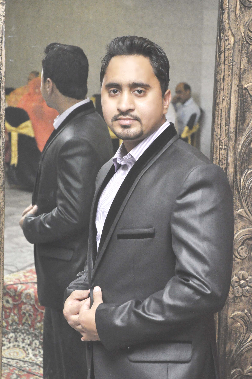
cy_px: 190
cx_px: 126
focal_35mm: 82
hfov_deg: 16.5
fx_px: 868
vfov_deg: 24.6
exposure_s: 1/100
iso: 3200
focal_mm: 55
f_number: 6.3
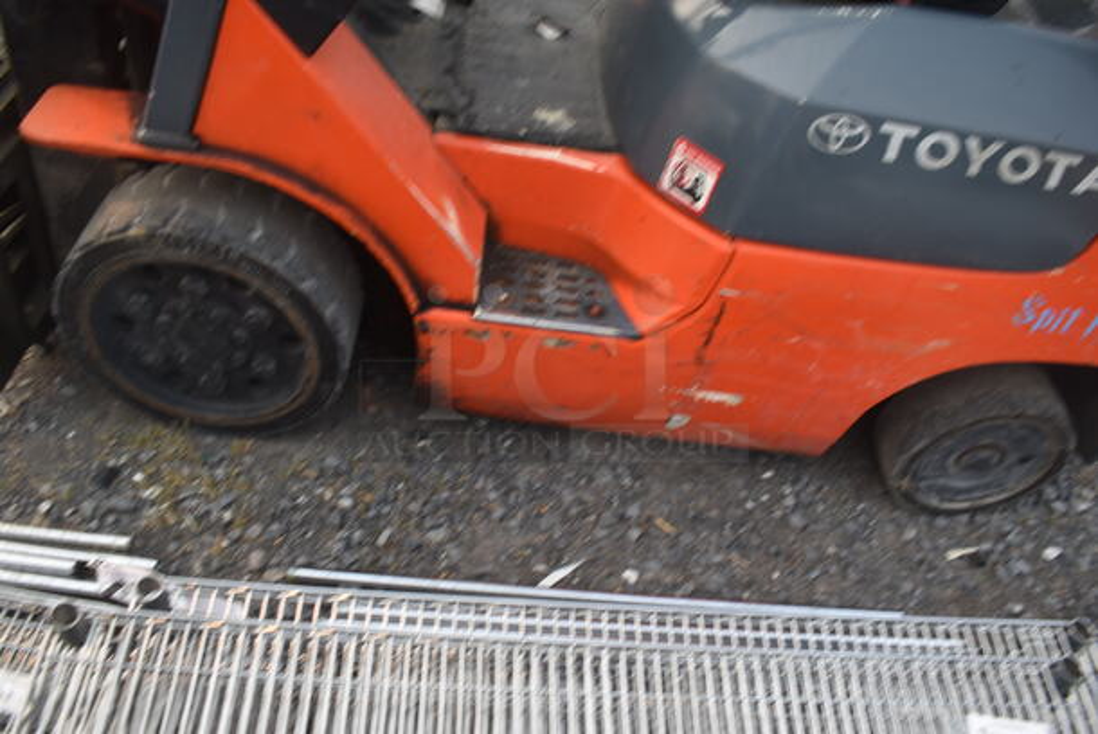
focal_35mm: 30
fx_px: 916
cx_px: 549
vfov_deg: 43.7
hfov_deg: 61.9
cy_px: 367
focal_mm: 20
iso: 100
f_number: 5
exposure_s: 1/100
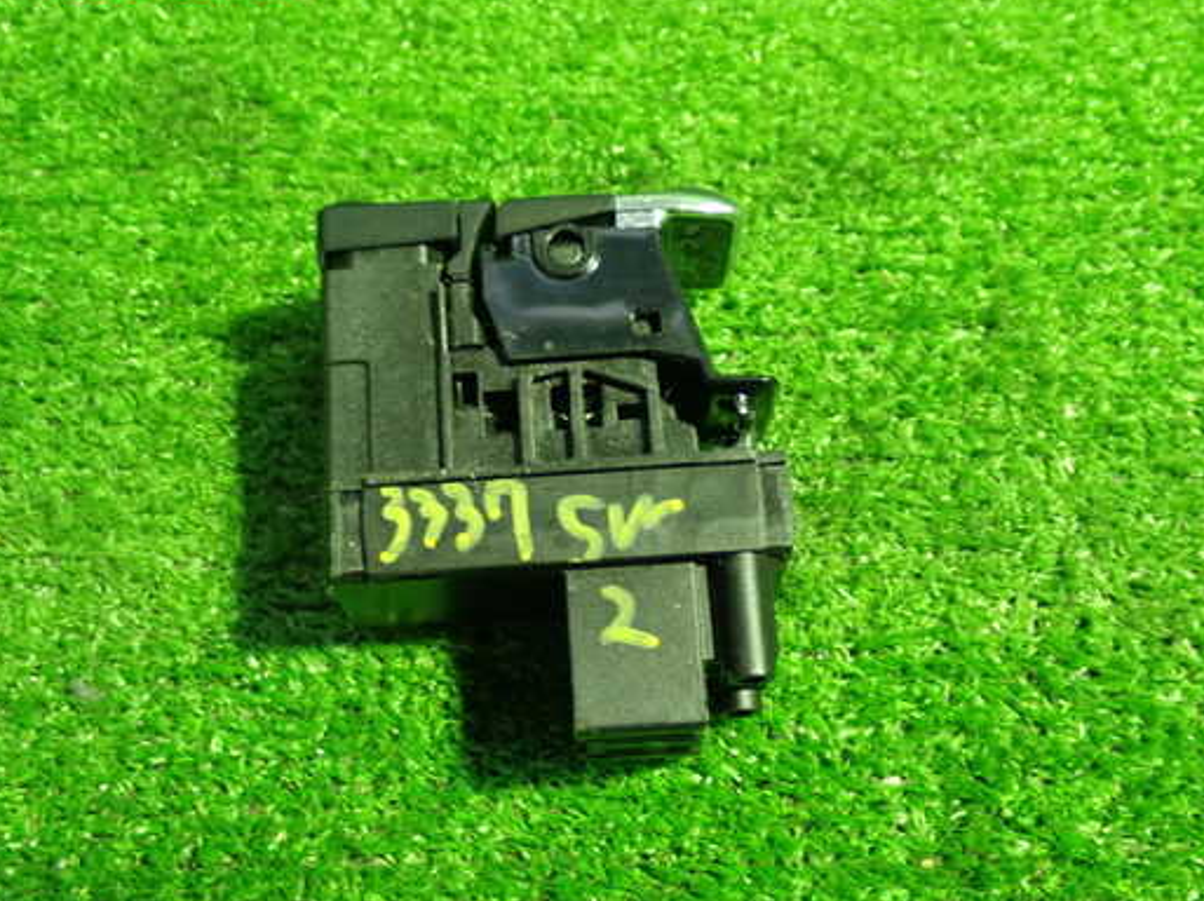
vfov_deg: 30.2
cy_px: 479
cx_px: 577
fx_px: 1668
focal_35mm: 48
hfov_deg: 39.7
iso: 800
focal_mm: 7.31
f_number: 2.8
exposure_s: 1/25
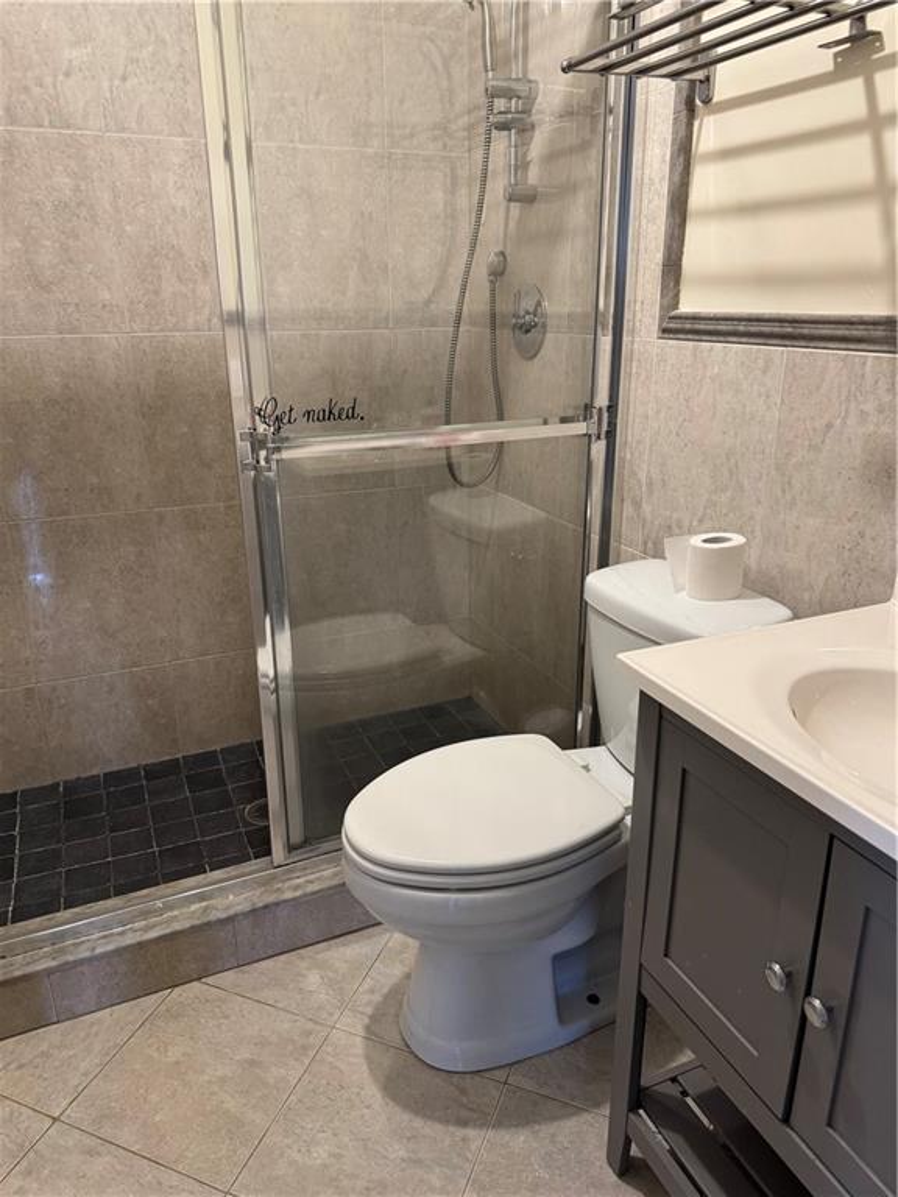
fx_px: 830
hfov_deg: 56.8
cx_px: 449
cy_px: 598
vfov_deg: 71.6
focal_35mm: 24
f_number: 1.78
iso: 250
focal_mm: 6.76
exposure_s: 1/60
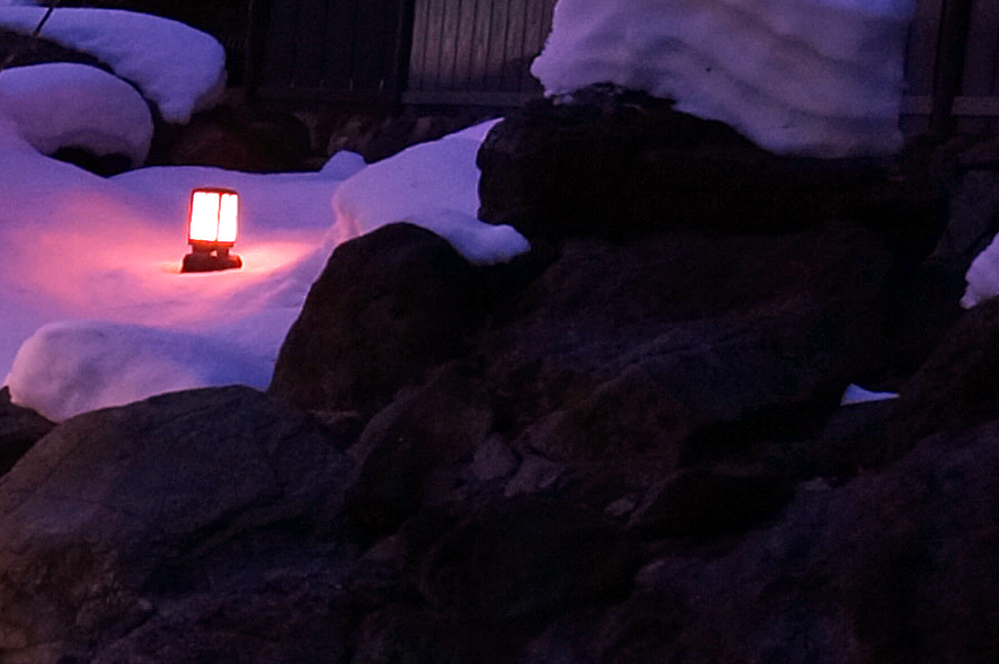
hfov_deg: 14.7
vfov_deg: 10.2
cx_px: -344
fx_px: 3687
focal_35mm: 133
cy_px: 662
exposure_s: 1/60
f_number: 4
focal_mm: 16
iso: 1600
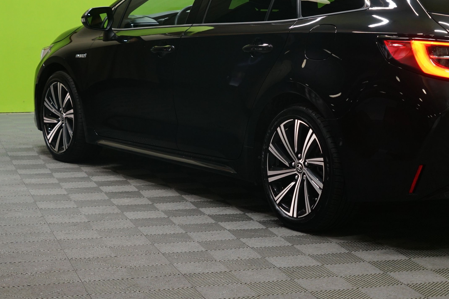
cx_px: 342
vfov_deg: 15.5
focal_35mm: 88
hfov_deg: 22.9
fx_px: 1097
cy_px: 78
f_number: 5.6
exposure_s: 1/20
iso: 800
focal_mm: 48
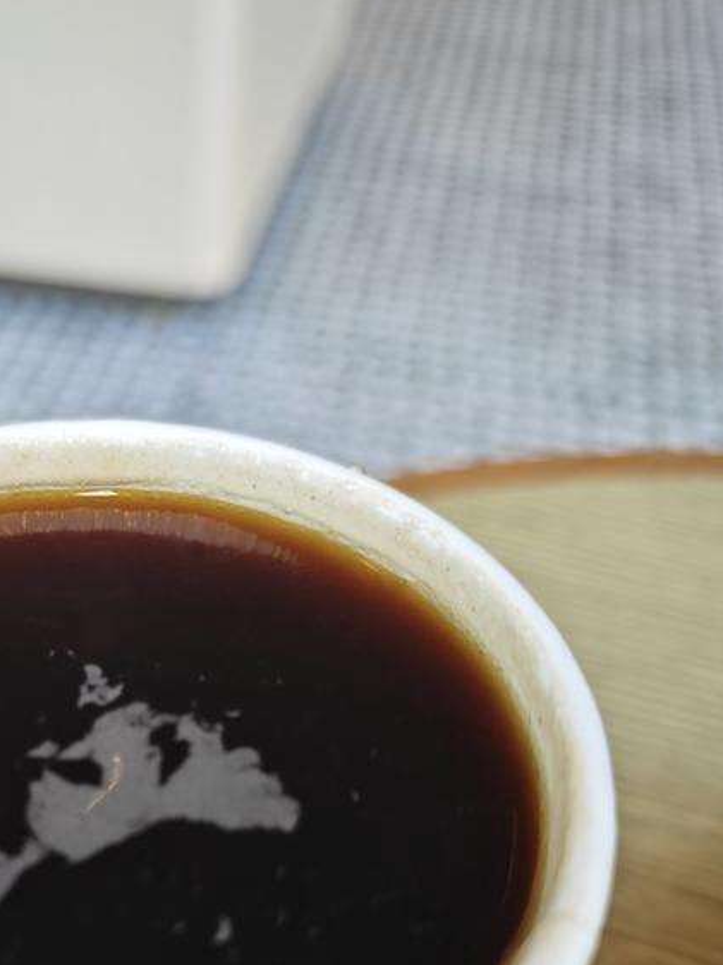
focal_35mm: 41
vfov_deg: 44.2
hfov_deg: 33.8
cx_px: 118
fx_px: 1143
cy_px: 732
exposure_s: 1/100
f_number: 1.9
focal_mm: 8.7
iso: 80
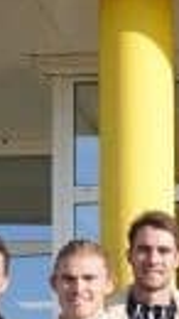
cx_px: 451
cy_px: 369
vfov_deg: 12.6
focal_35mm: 167
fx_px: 1411
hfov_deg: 6.8
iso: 100
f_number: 4.5
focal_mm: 26
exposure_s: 1/500
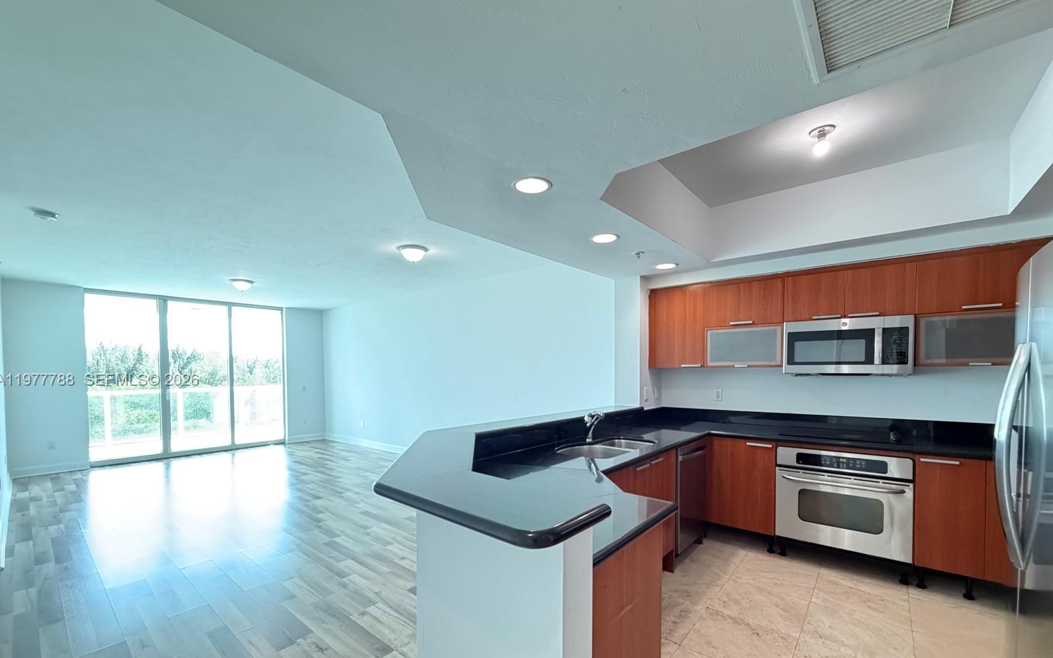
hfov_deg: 101.5
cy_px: 381
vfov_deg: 74.3
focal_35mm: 15
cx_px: 524
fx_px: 430
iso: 640
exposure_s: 1/60
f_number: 2.2
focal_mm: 2.22
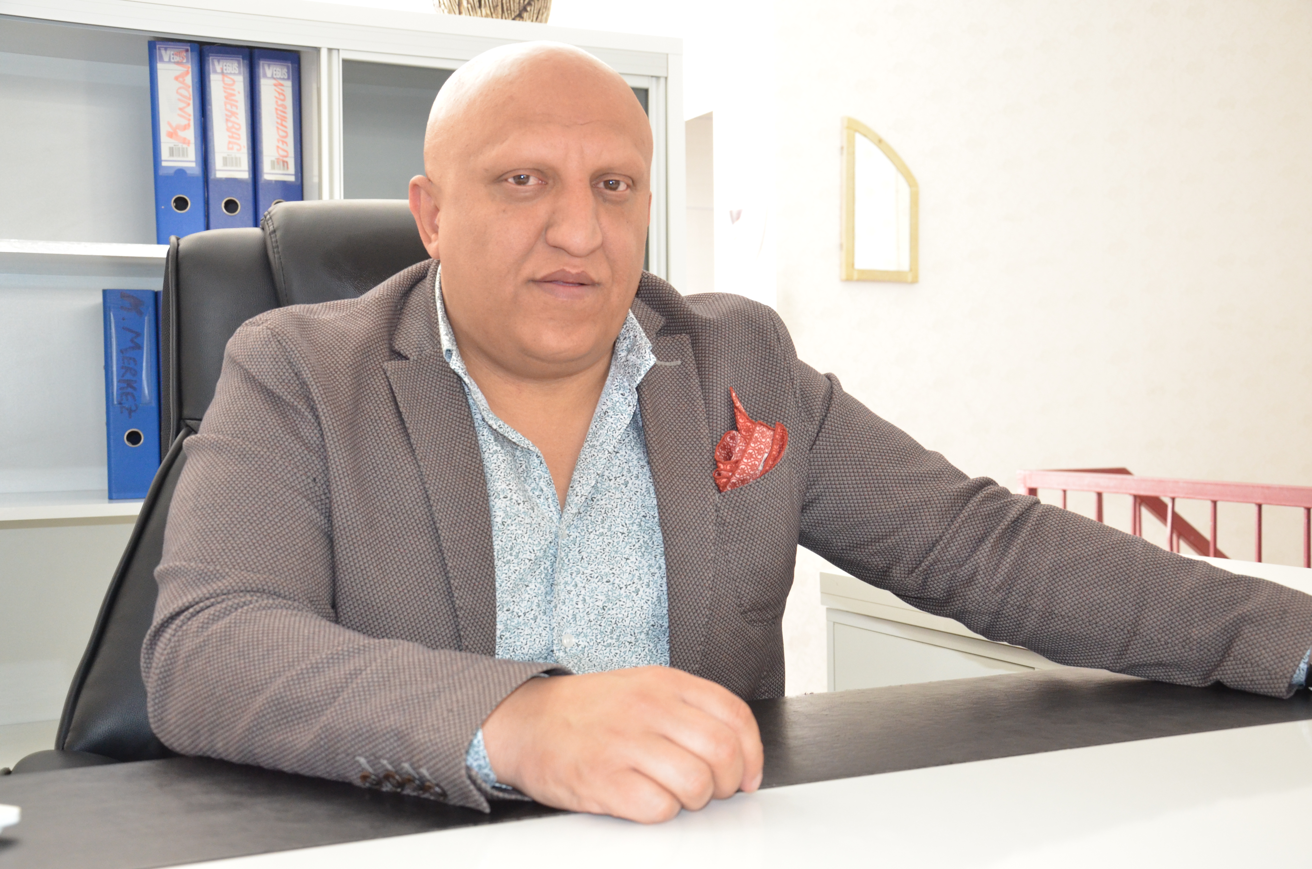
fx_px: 1527
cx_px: 656
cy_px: 434
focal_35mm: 42
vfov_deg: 31.8
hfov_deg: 46.5
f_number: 5.6
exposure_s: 1/100
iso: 1600
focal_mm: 28
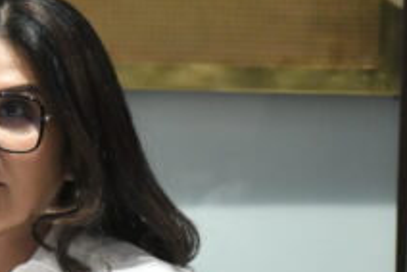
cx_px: 2
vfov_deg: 2.2
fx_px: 7155
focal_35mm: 632
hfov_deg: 3.3
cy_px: 158
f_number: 5.6
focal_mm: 135
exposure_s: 1/125
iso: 4000
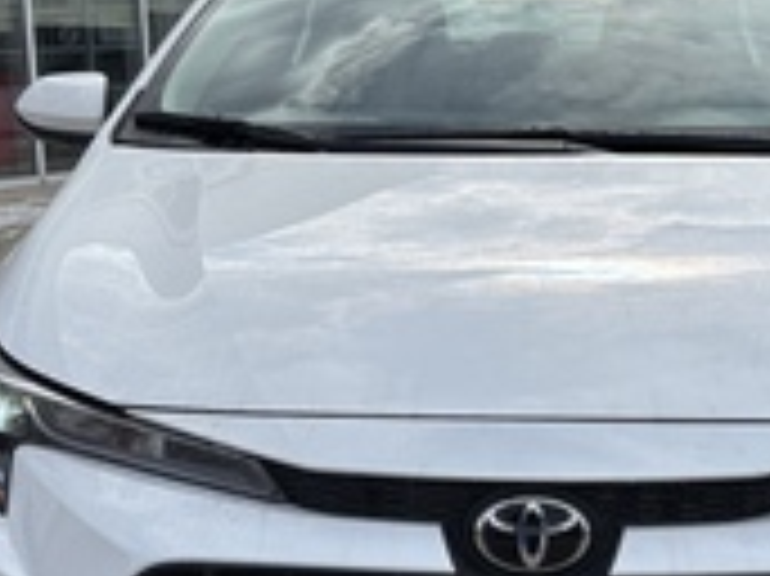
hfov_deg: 30.2
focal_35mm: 64
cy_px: 394
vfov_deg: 22.8
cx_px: 473
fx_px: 1423
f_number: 1.6
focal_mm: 5.96
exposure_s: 1/5076
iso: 50
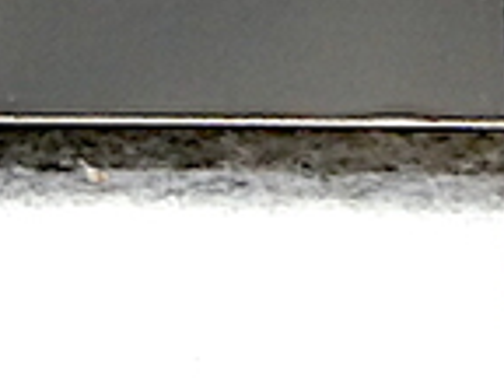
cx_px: -514
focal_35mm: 1335
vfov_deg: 1.1
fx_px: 19437
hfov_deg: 1.5
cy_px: -679
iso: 400
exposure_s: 1/2
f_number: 8
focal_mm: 35.8
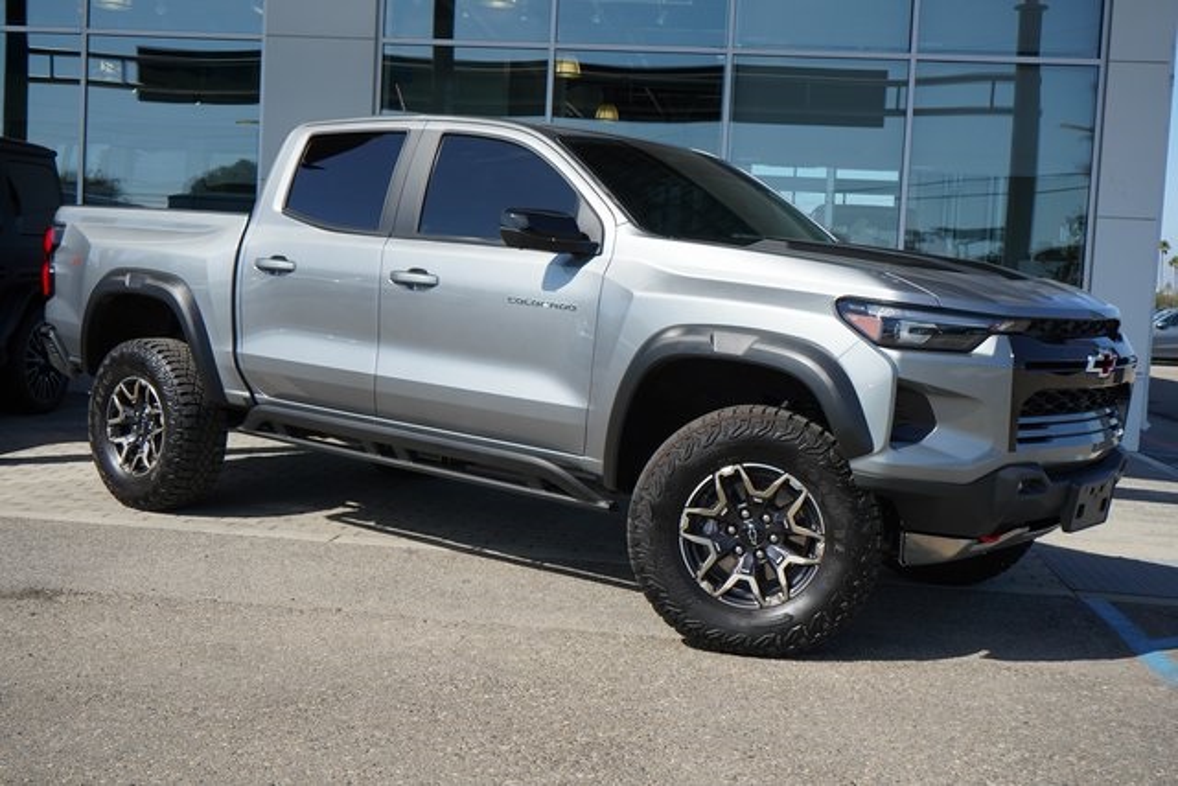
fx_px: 1342
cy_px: 393
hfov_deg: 47.4
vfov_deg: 32.6
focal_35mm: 41
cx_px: 589
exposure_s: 1/2000
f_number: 8
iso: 1000
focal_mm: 41
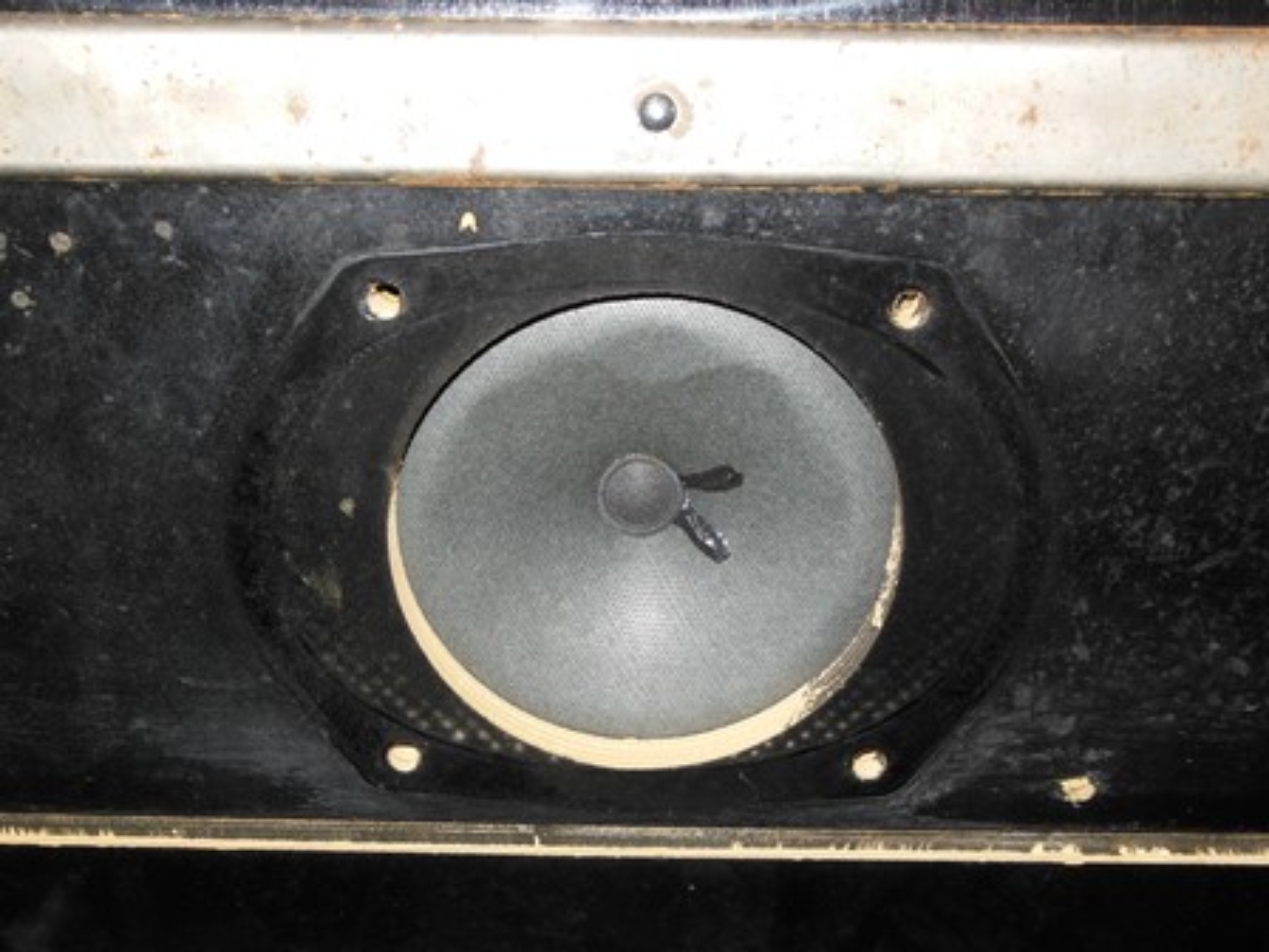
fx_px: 1210
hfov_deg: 55.4
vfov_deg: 42.9
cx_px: 634
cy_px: 476
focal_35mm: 33
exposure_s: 1/30
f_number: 6.9
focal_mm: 6
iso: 250
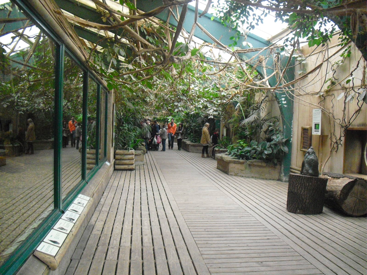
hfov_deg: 51.4
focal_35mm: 36
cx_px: 184
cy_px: 138
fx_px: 382
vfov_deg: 39.7
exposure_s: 1/125
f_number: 3.1
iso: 800
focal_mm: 6.3
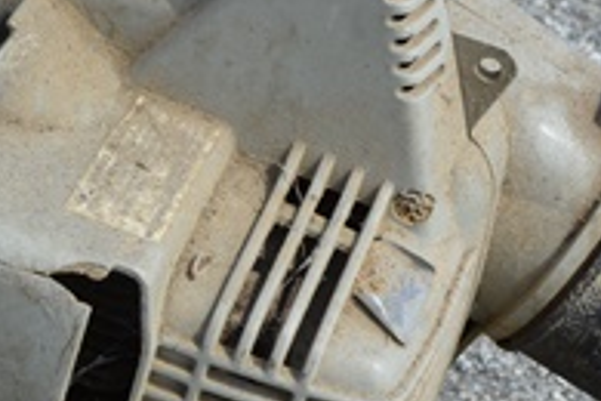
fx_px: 2003
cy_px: 336
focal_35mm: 120
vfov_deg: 11.4
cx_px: -37
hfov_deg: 16.6
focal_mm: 26
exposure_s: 1/250
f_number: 8
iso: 200
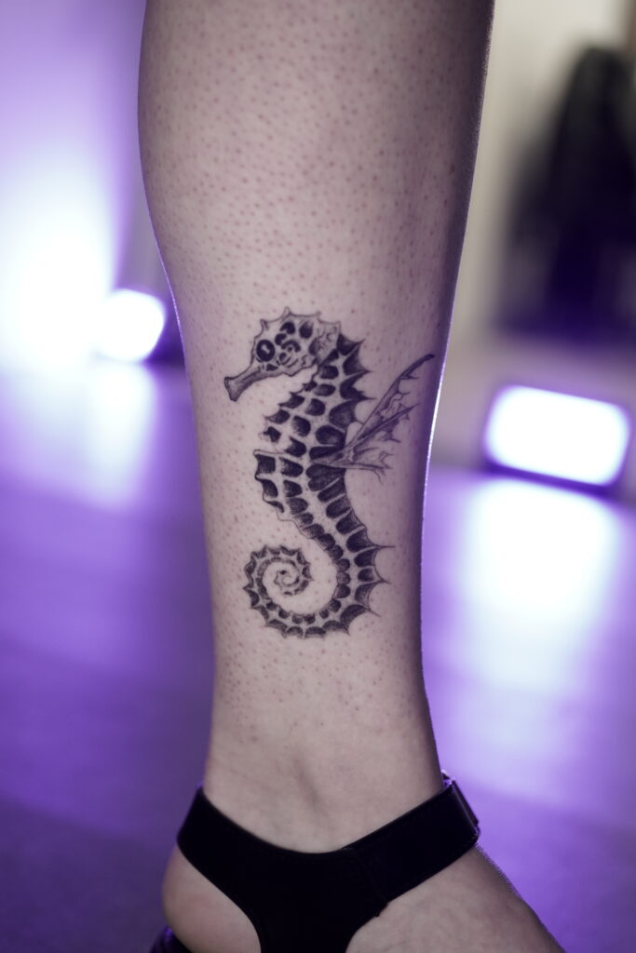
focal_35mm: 50
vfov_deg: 39.6
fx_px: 1324
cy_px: 476
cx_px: 318
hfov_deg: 27.0
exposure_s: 1/200
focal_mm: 50
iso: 1600
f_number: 2.8
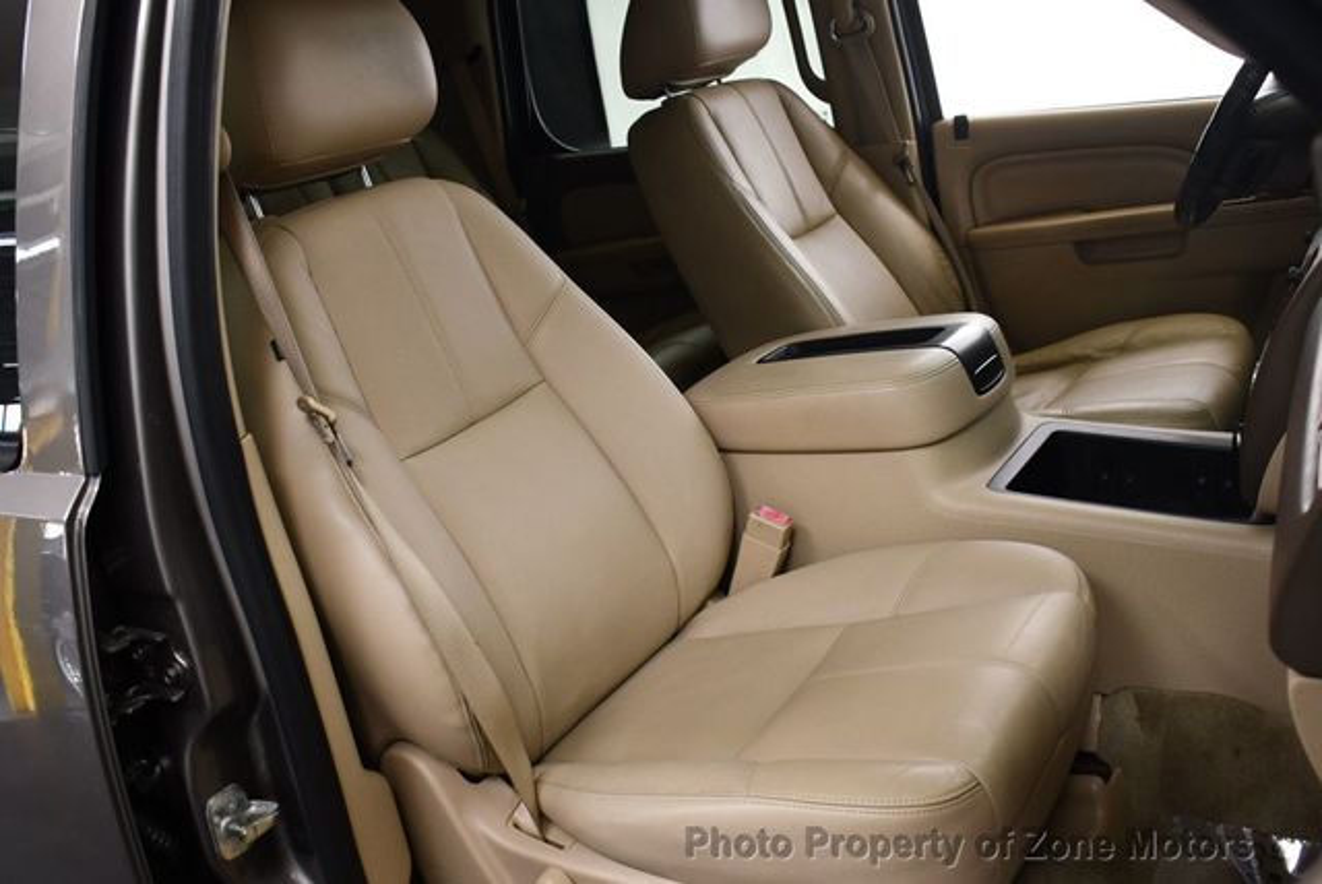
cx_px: 661
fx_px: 1323
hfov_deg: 53.1
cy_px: 442
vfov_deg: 36.9
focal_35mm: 36
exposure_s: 1/125
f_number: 3.5
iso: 1100
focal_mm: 18
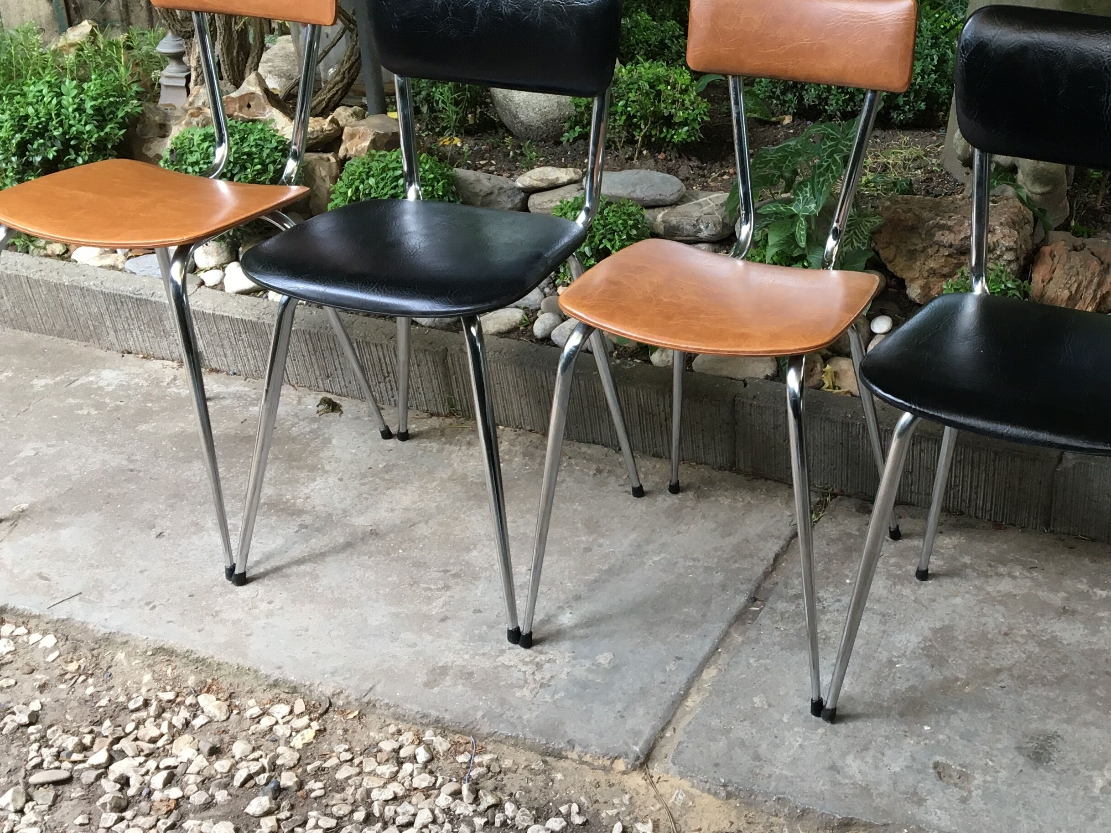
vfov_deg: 30.2
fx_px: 1541
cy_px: 352
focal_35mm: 48
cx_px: 829
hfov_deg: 38.7
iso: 32
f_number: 2.2
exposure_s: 1/33
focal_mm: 4.15
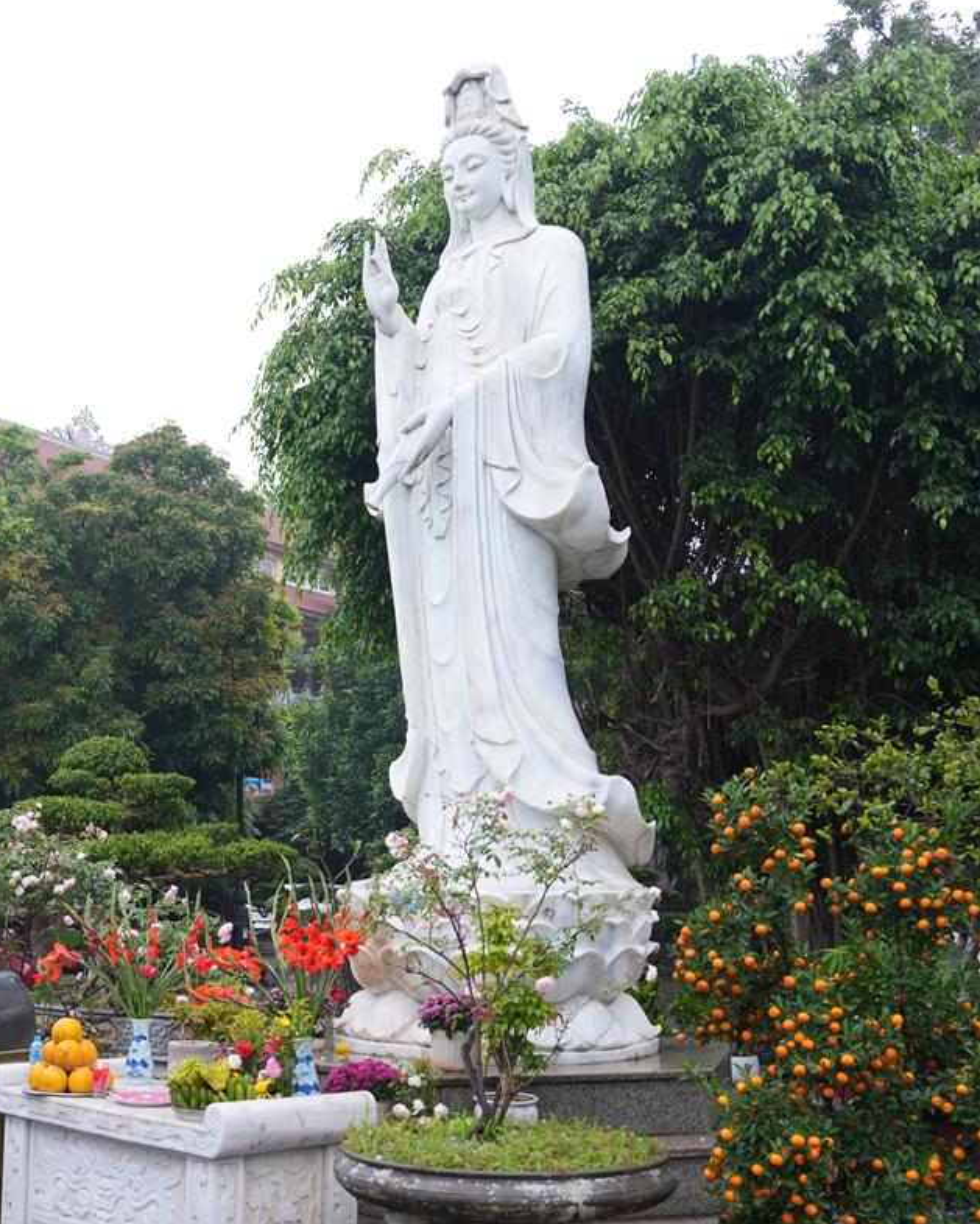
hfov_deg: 34.3
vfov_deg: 42.9
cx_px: 271
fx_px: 1559
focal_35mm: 43
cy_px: 604
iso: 250
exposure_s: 1/100
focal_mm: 30
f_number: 2.8
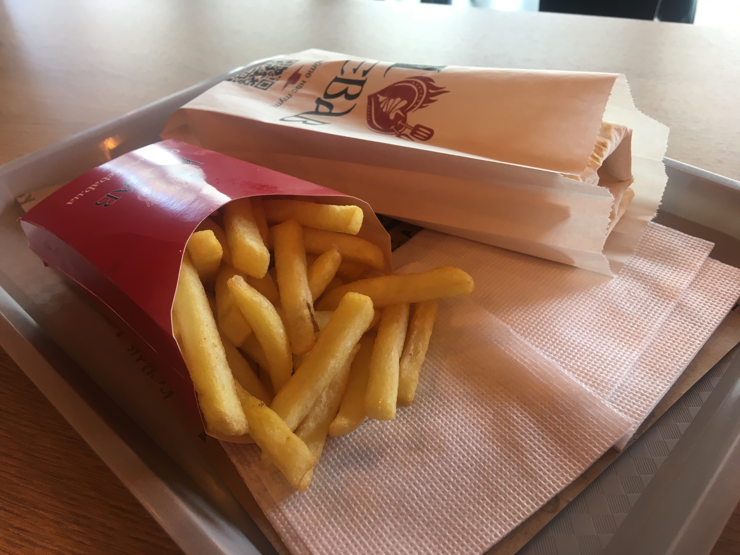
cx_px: 370
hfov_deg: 61.7
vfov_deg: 48.2
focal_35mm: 29
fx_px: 620
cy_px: 278
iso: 25
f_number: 2.2
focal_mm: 4.15
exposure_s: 1/33
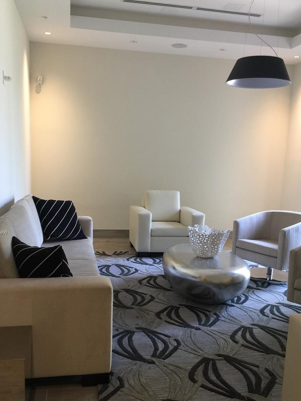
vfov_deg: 53.7
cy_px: 233
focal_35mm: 34
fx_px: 394
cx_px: 149
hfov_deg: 41.8
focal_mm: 4.15
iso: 64
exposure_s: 1/15
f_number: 2.2
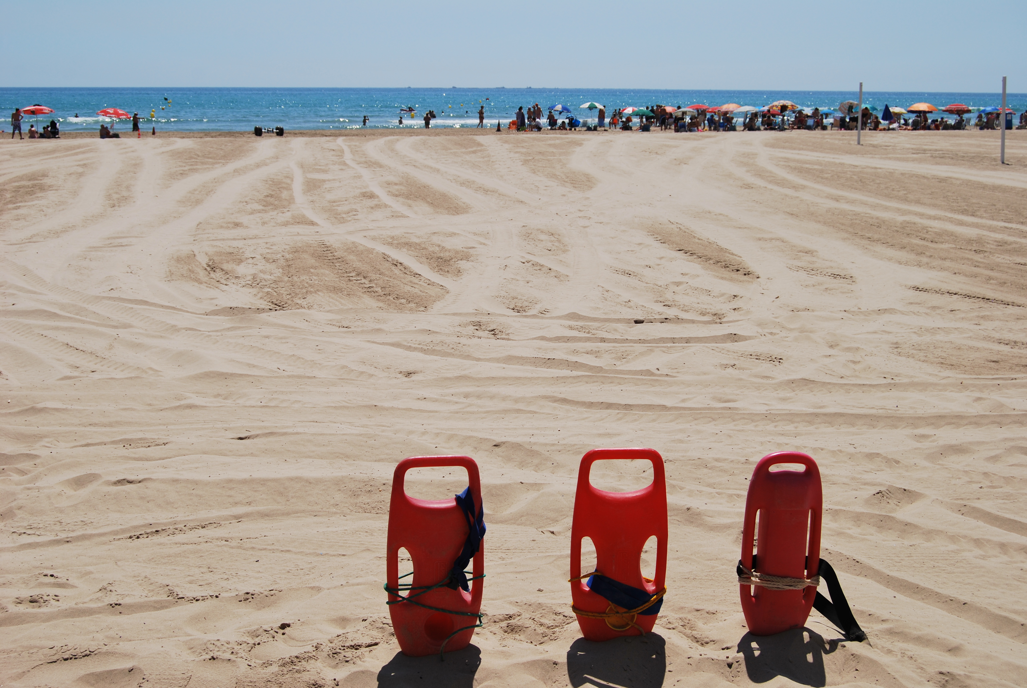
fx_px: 1371
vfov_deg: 28.2
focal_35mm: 48
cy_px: 344
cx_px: 514
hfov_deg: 41.1
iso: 100
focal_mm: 32
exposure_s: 1/320
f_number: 9
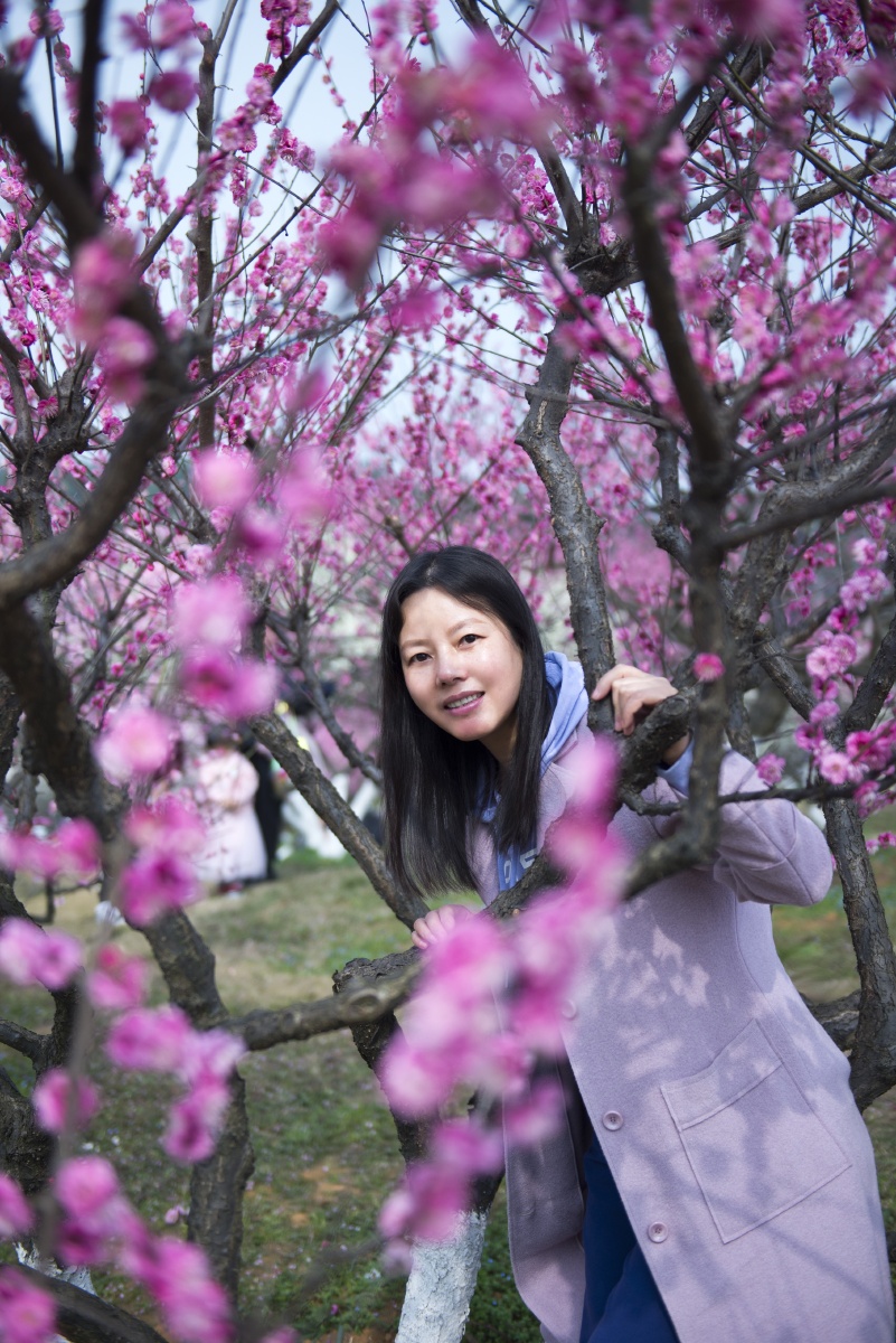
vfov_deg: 43.6
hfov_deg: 29.9
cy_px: 672
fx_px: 1678
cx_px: 448
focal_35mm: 45
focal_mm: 45
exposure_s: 1/5000
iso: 320
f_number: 2.8
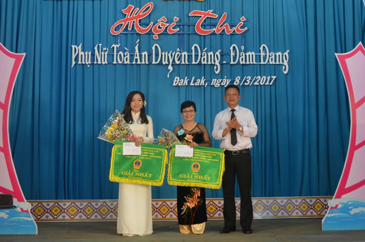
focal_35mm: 44
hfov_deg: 45.0
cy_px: 121
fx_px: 440
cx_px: 182
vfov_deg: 30.8
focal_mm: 29
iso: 1600
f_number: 4.5
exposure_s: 1/80
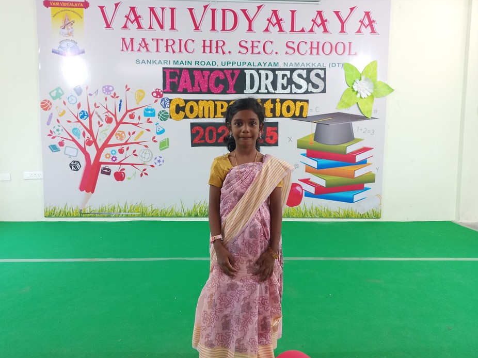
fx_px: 373
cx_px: 225
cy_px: 174
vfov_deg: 51.3
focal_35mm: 27
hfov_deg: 65.3
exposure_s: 1/33.3
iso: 200
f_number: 1.8
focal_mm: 4.6
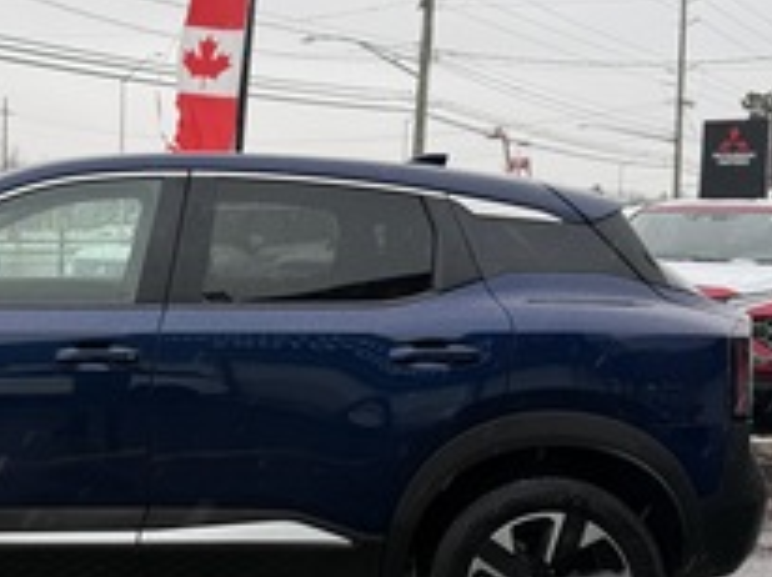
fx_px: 1092
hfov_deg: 36.7
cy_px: 302
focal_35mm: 49
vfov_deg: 29.6
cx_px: 86
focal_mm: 6.76
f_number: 1.78
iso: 80
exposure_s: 1/370
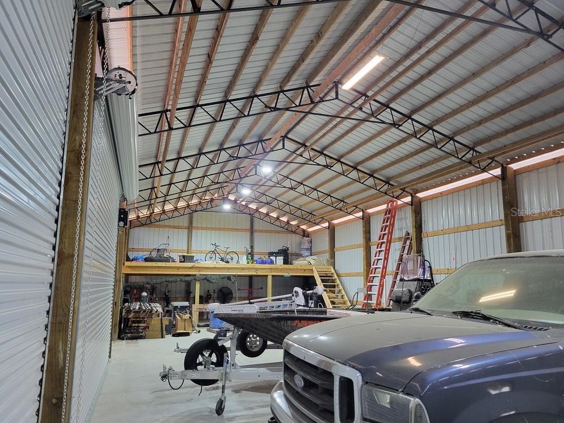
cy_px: 212
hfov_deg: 67.3
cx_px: 282
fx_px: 424
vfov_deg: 53.1
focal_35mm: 26
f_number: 1.8
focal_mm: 5.4
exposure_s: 1/60
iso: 200
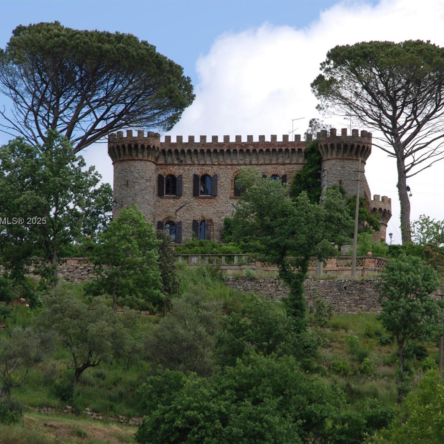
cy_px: 222
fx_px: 6109
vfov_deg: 4.2
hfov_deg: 4.2
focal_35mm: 421
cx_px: 246
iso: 100
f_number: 9
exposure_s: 1/200
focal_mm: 220
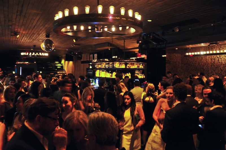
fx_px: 176
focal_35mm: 28
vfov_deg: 46.3
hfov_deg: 65.5
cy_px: 75
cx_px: 113
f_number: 5.6
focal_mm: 28
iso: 4000
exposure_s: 1/6
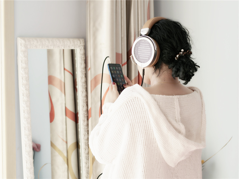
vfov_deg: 17.2
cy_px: 90
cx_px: 120
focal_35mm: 86
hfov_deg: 22.8
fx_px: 594
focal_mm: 43
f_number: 3.5
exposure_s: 1/125
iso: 200
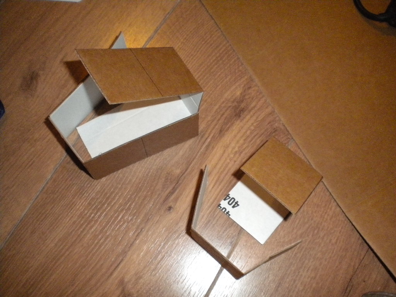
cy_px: 148
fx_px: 400
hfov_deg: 52.6
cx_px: 198
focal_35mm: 35
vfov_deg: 40.7
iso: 800
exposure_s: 1/30
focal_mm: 6.3
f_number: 4.6
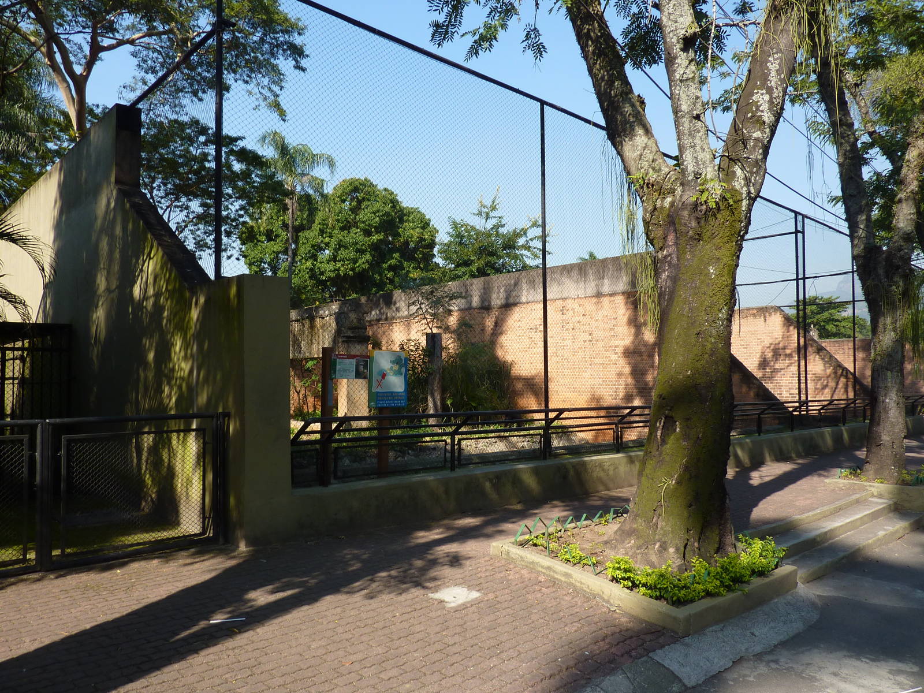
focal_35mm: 25
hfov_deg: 69.4
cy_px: 346
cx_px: 462
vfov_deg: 54.9
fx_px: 667
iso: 80
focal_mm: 4.1
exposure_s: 1/250
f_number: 4
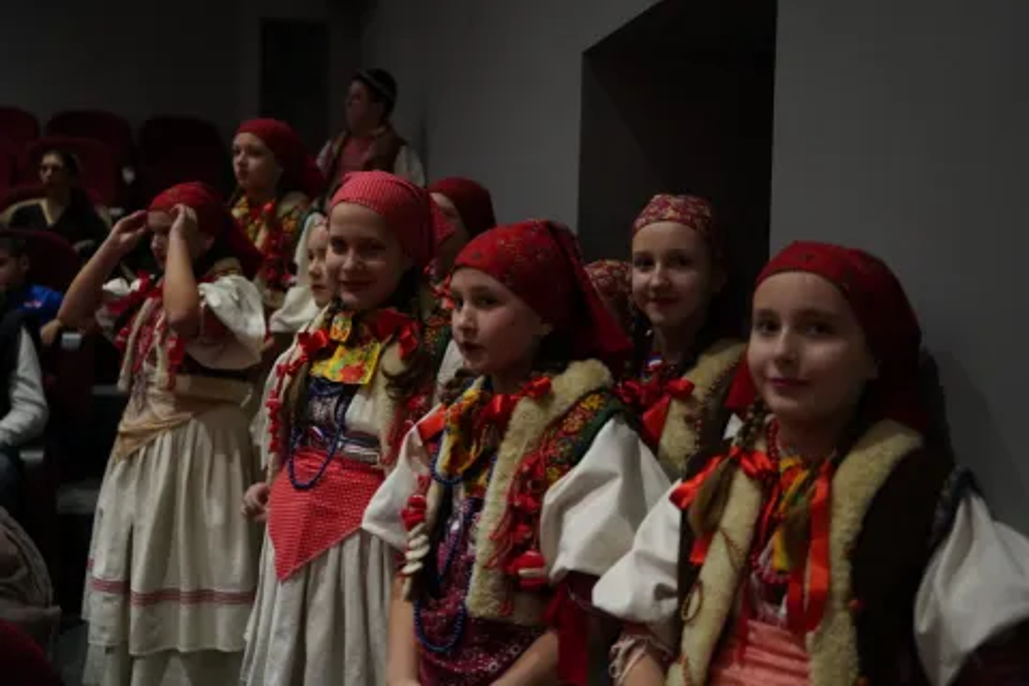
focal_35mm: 40
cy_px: 343
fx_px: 1146
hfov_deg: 48.4
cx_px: 514
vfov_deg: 33.3
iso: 5000
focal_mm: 40.1
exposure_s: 1/15
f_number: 2.8
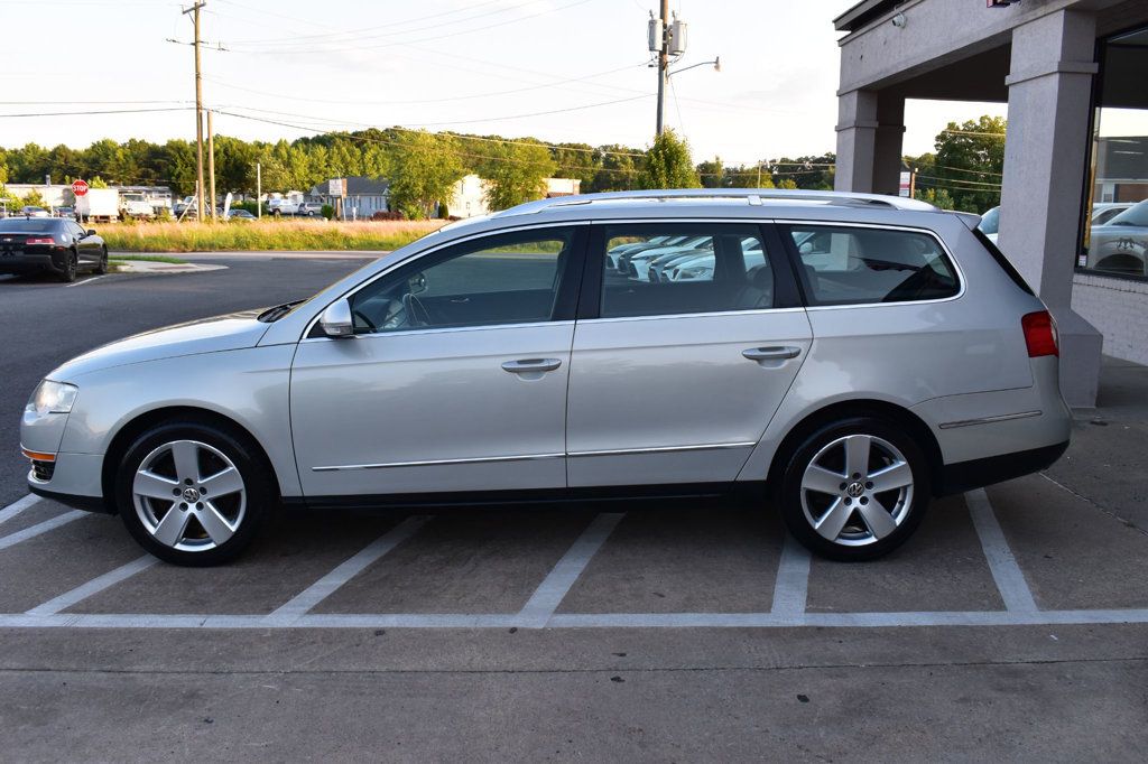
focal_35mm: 32
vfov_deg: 41.7
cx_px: 574
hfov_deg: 59.5
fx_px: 1004
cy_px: 382
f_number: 9
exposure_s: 1/125
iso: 400
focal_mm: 21
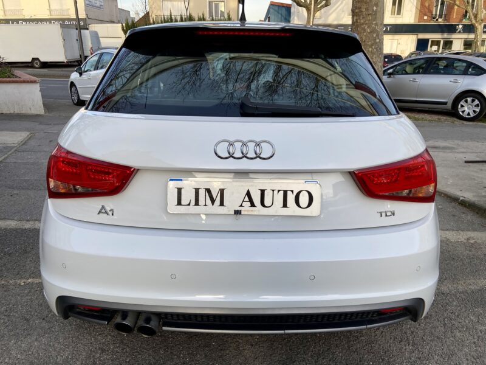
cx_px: 243
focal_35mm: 26
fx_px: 365
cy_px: 182
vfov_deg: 53.1
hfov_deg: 67.3
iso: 32
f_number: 1.8
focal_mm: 4.25
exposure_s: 1/398
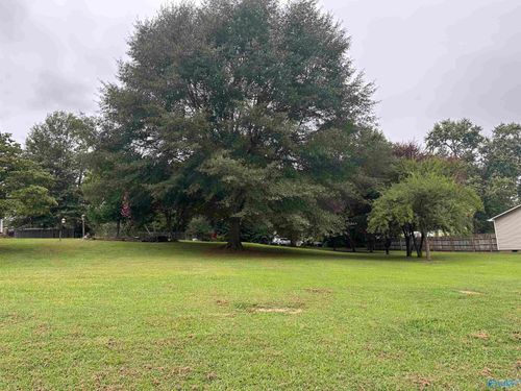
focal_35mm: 24
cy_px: 196
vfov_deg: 56.8
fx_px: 361
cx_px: 260
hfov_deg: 71.6
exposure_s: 1/574
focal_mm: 6.86
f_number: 1.78
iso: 80
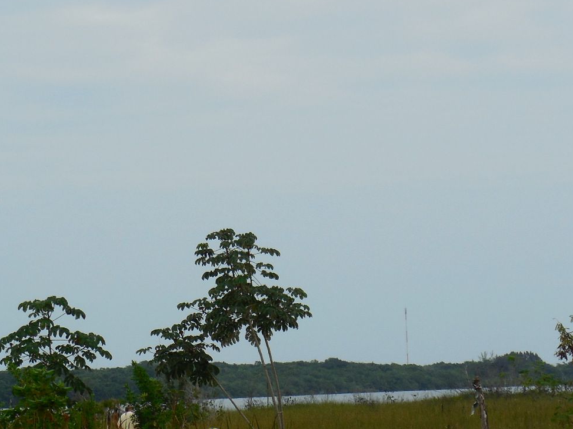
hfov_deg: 9.6
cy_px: 298
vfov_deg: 7.2
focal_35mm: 207
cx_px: 318
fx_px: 3426
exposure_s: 1/1000
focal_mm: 22.4
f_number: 5
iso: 125
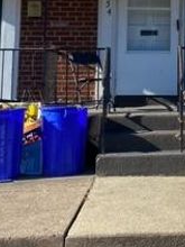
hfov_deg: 17.8
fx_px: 563
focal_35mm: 79
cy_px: 13
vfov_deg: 23.9
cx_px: 216
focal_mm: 4.25
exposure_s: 1/1016
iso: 32
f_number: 1.8
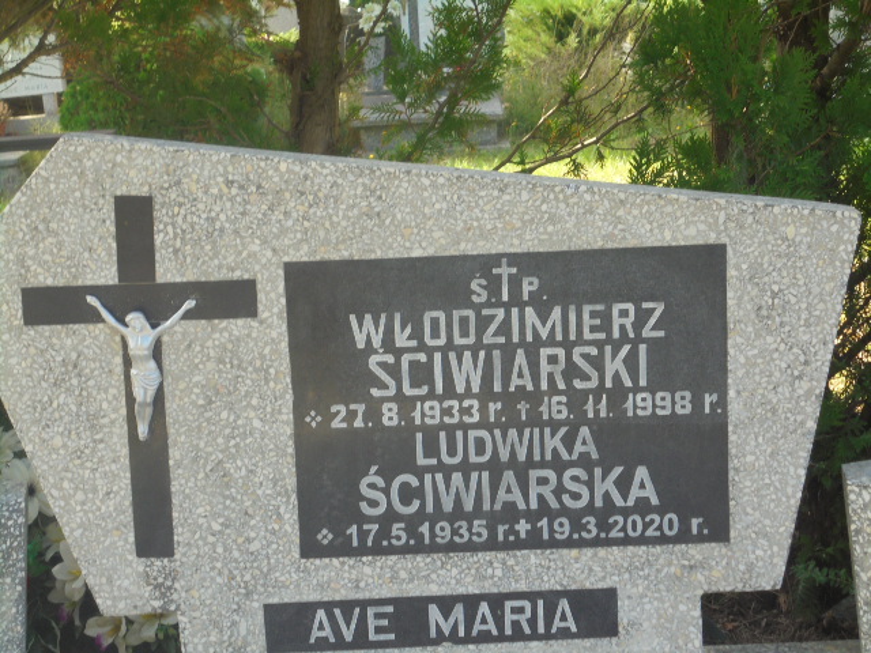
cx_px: 436
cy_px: 326
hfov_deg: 26.7
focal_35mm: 73
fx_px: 1837
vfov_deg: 20.2
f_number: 6.1
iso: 100
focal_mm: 13.1
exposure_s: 1/60
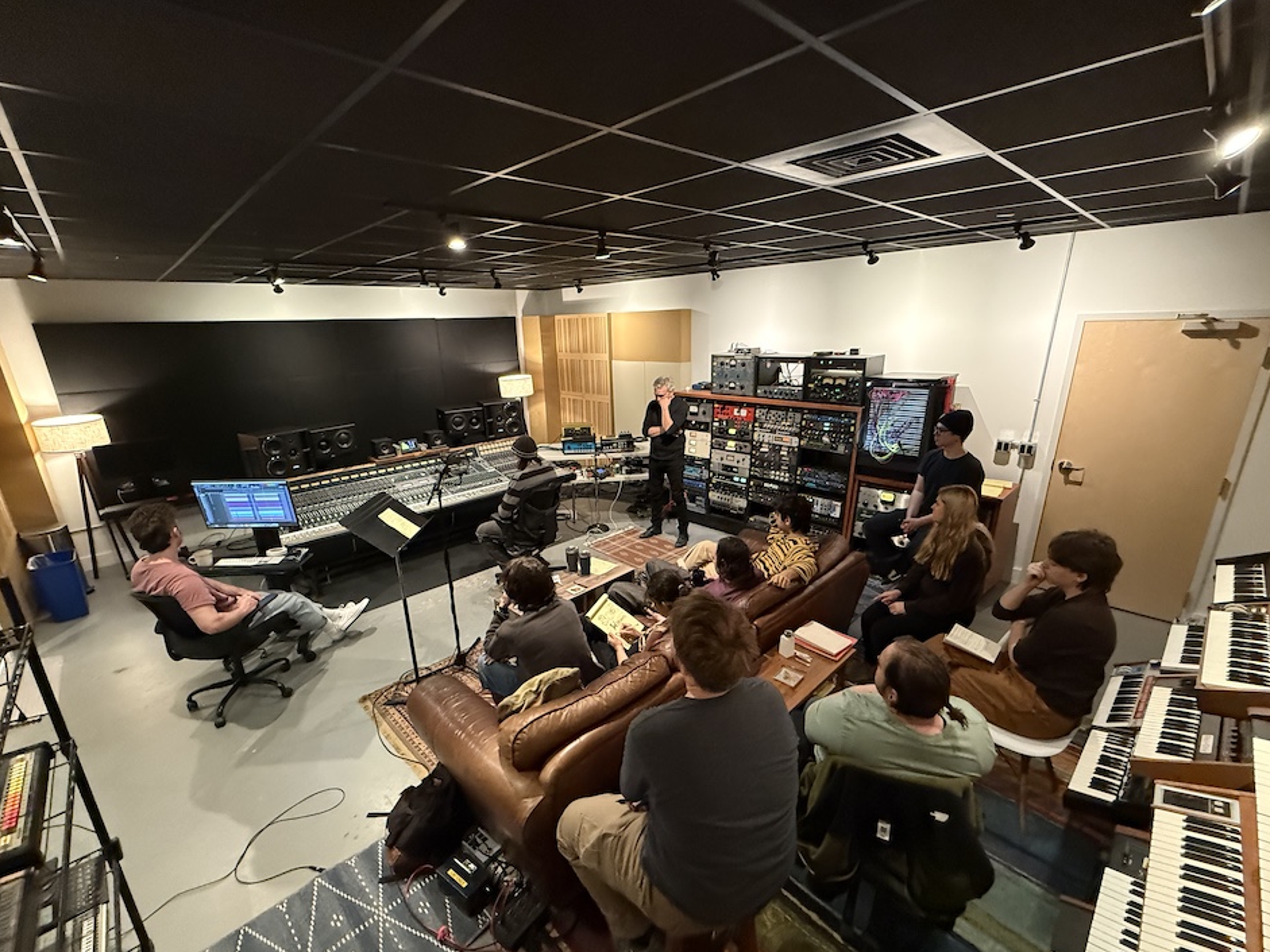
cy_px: 496
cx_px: 630
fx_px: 550
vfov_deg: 81.7
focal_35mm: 15
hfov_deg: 98.2
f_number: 2.2
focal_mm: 2.22
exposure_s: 1/60
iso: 800
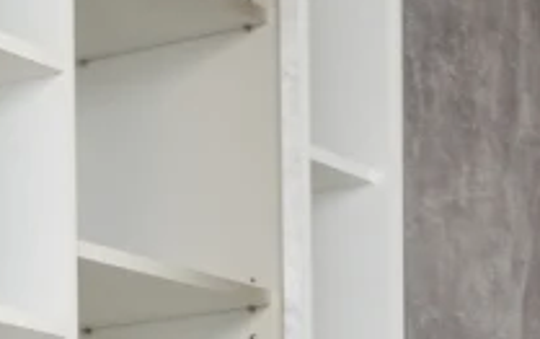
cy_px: 809
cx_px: 209
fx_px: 2371
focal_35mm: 161
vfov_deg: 7.6
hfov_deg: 13.0
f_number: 4.5
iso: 200
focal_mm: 33
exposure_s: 1/125
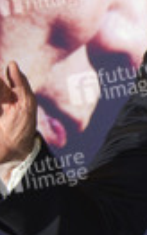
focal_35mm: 351
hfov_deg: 3.7
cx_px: 245
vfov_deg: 6.0
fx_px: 2247
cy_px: 39
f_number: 5.3
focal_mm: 100
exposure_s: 1/50
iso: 1600
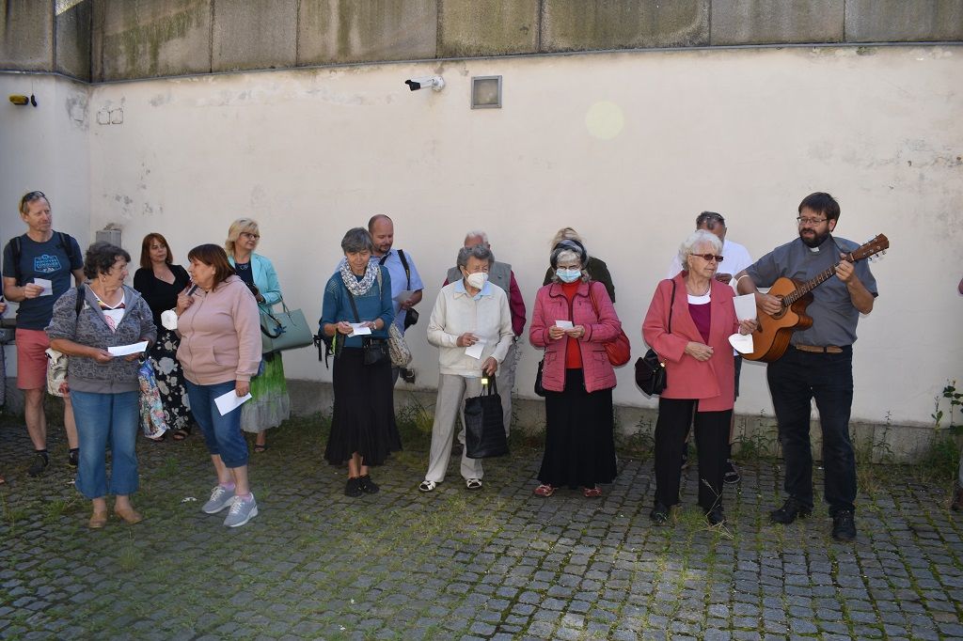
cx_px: 482
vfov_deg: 47.9
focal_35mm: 27
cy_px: 320
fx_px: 722
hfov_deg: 67.4
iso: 110
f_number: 5.6
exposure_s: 1/125
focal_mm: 18
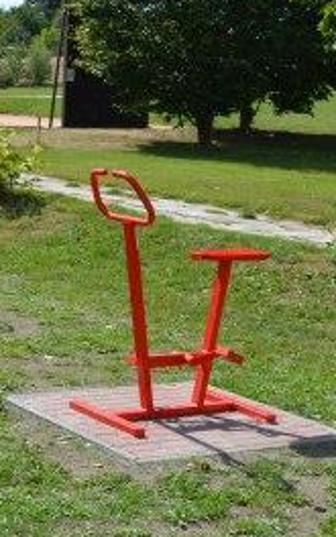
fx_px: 1289
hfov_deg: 14.4
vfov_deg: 23.5
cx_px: -55
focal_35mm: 88
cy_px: 244
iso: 100
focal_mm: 34
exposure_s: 1/250
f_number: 8
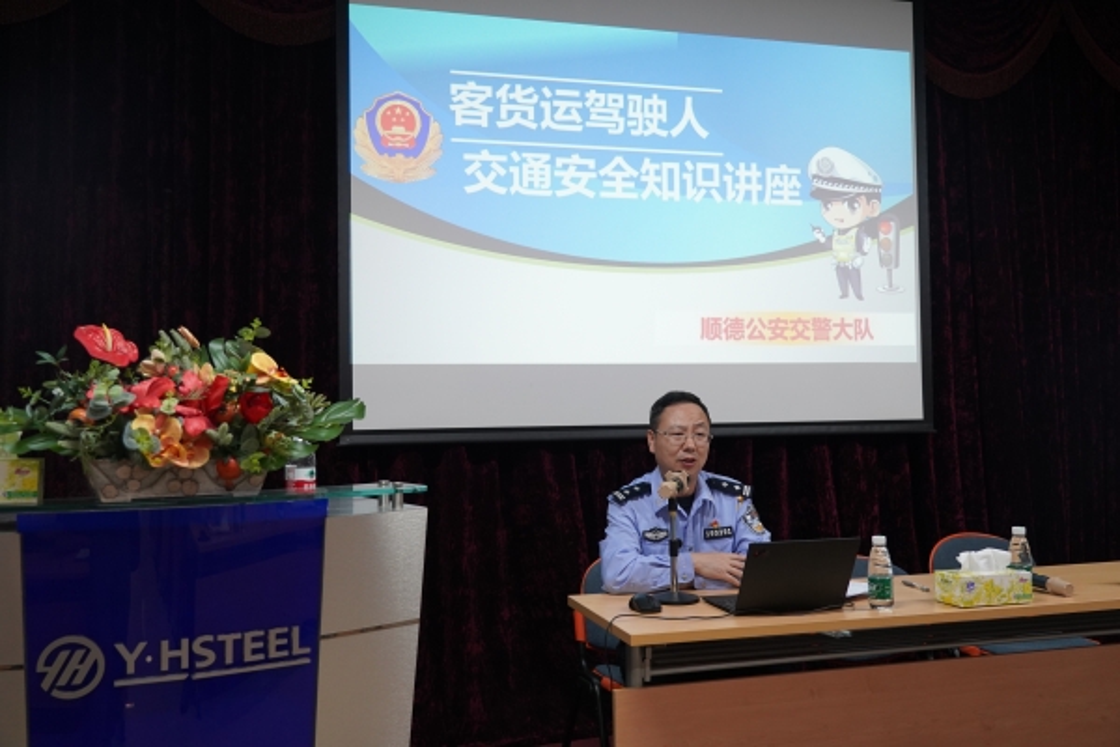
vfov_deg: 40.0
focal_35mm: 33
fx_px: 1027
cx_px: 560
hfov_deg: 57.2
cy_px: 374
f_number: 4
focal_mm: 33
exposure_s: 1/160
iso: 2000
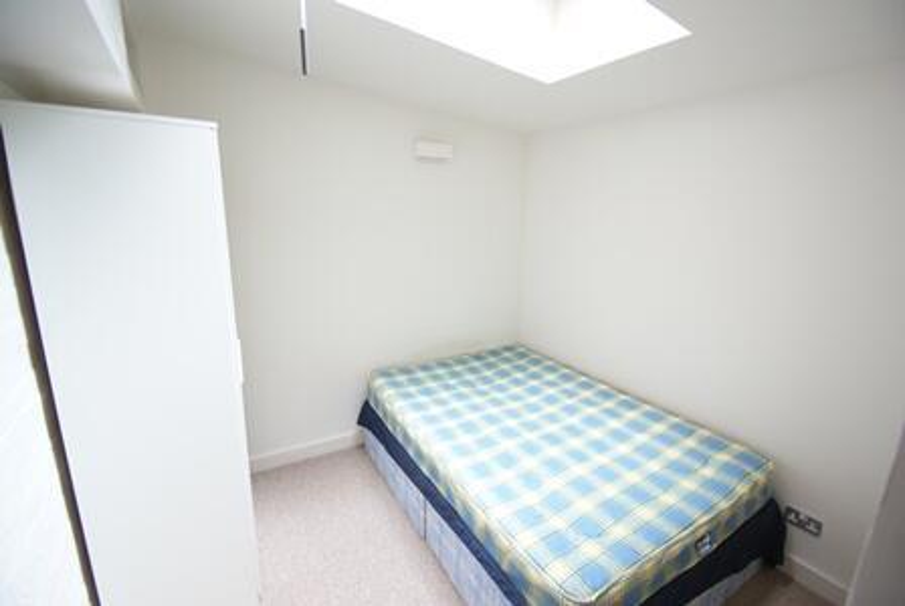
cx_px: 452
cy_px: 303
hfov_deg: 100.3
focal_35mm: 15
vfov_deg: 77.5
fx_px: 378
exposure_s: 1/30
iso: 320
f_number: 3.5
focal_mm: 10
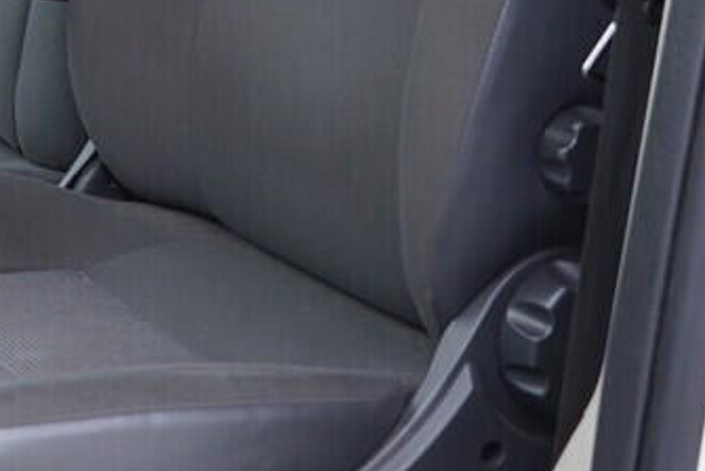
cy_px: -70
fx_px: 2156
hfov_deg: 17.2
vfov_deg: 12.2
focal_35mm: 110
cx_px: -263
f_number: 2.8
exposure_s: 1/40
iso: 125
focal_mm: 24
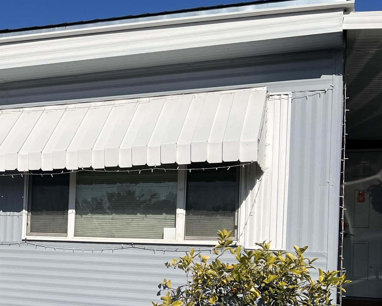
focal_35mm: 56
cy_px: 226
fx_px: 633
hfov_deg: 31.0
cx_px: -6
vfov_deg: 26.8
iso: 50
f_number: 1.5
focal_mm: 5.7
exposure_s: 1/12658
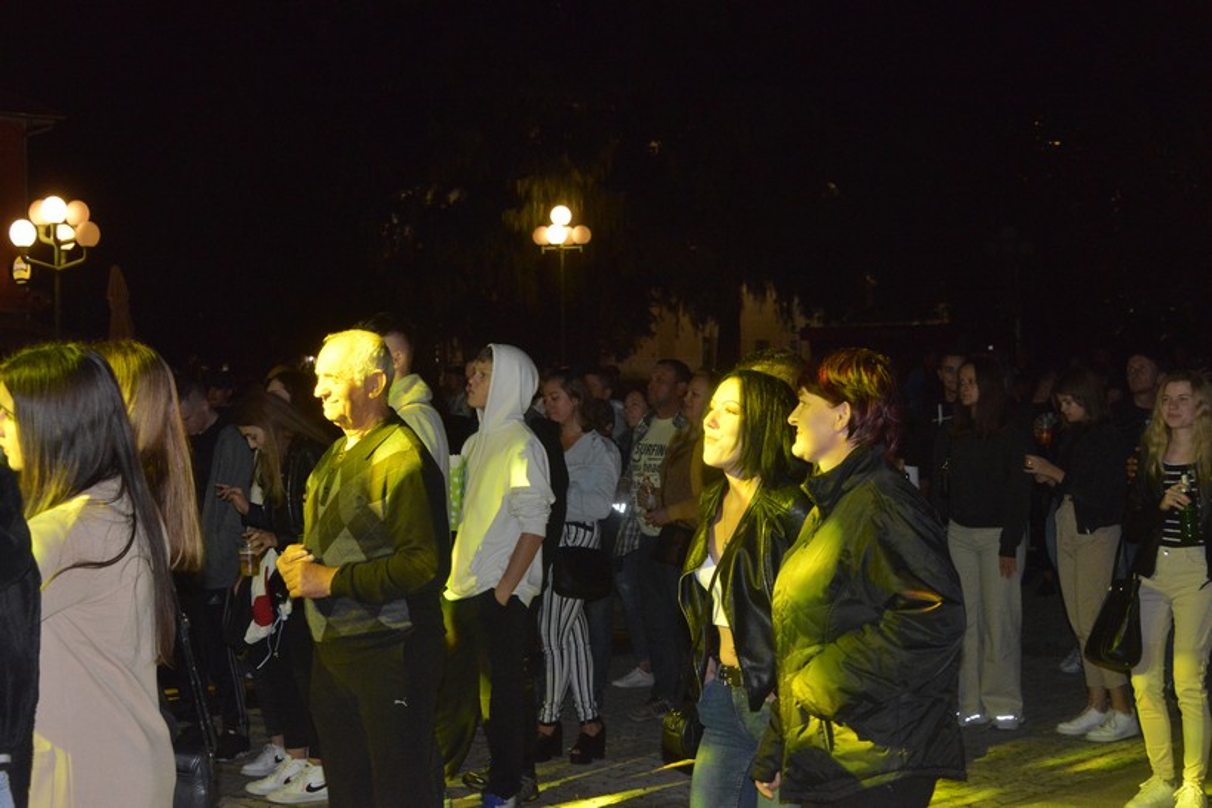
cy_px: 404
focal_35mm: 58
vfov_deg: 23.4
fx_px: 1953
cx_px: 606
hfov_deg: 34.5
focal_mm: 58
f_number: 7.1
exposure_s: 1/60
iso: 6400
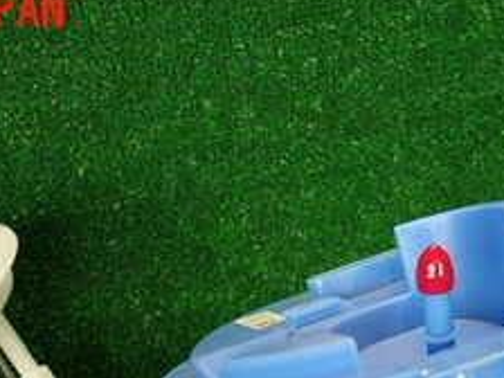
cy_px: 490
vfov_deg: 20.1
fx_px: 976
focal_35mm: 67
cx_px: 331
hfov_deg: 28.8
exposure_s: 1/60
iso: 200
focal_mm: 4.5
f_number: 2
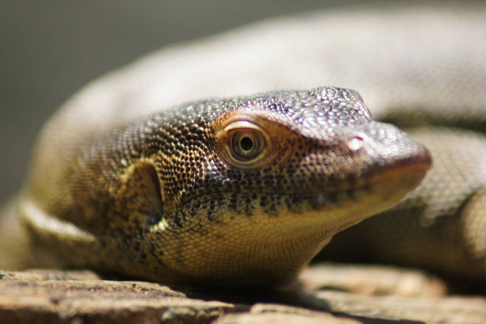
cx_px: 243
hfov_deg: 4.6
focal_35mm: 450
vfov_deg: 3.1
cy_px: 162
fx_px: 6072
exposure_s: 1/50
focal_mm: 300
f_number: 5.6
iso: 400
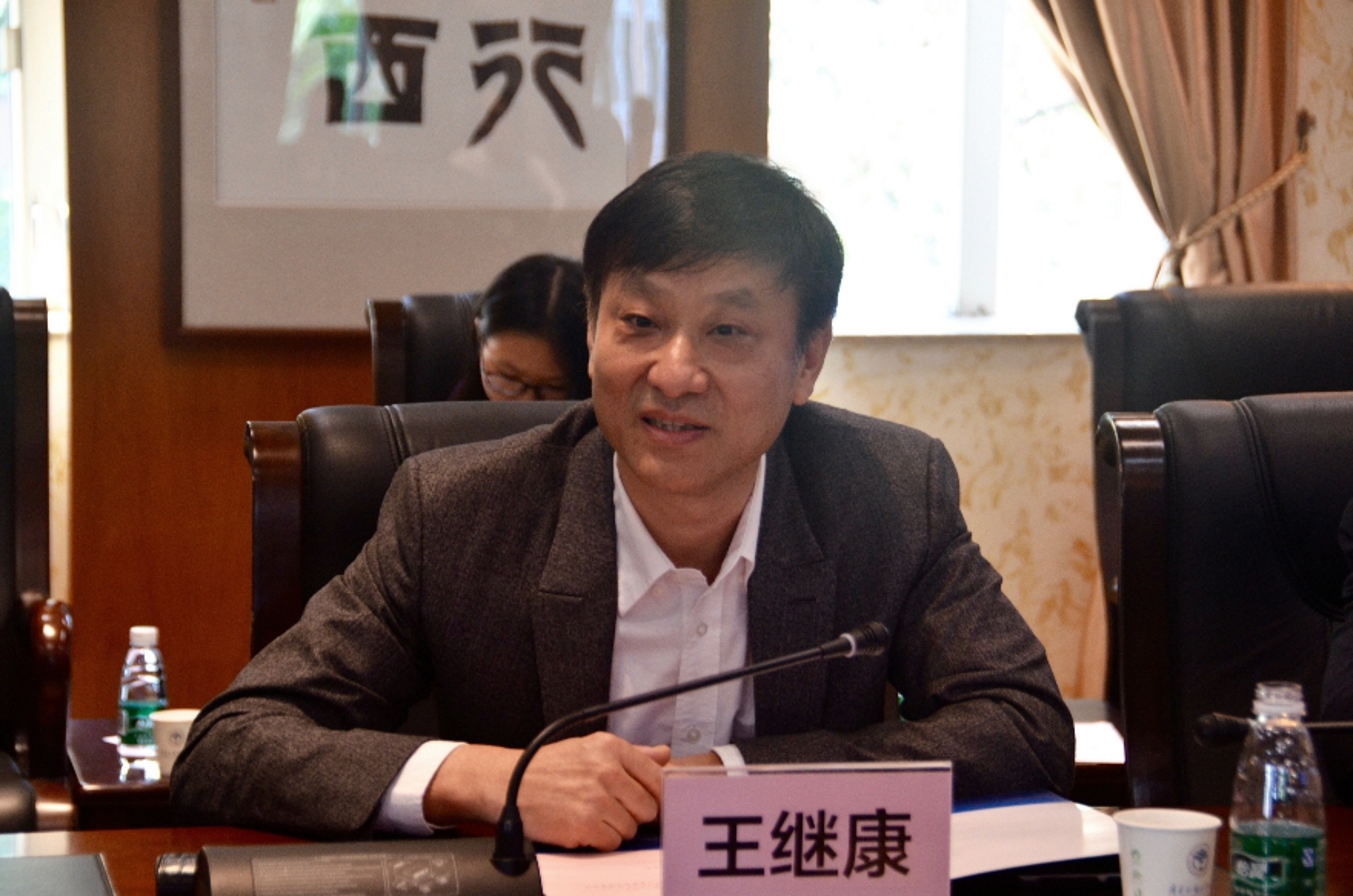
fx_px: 4220
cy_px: 448
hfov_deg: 18.2
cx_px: 676
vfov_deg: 12.1
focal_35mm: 112
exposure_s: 1/80
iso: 1000
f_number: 5
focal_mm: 75
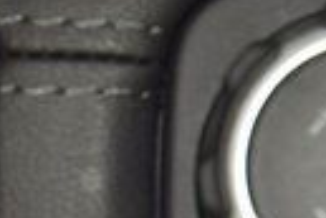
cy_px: 123
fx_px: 4709
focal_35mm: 520
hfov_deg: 3.9
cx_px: -225
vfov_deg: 2.6
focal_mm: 70
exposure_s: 1/125
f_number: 8
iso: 100
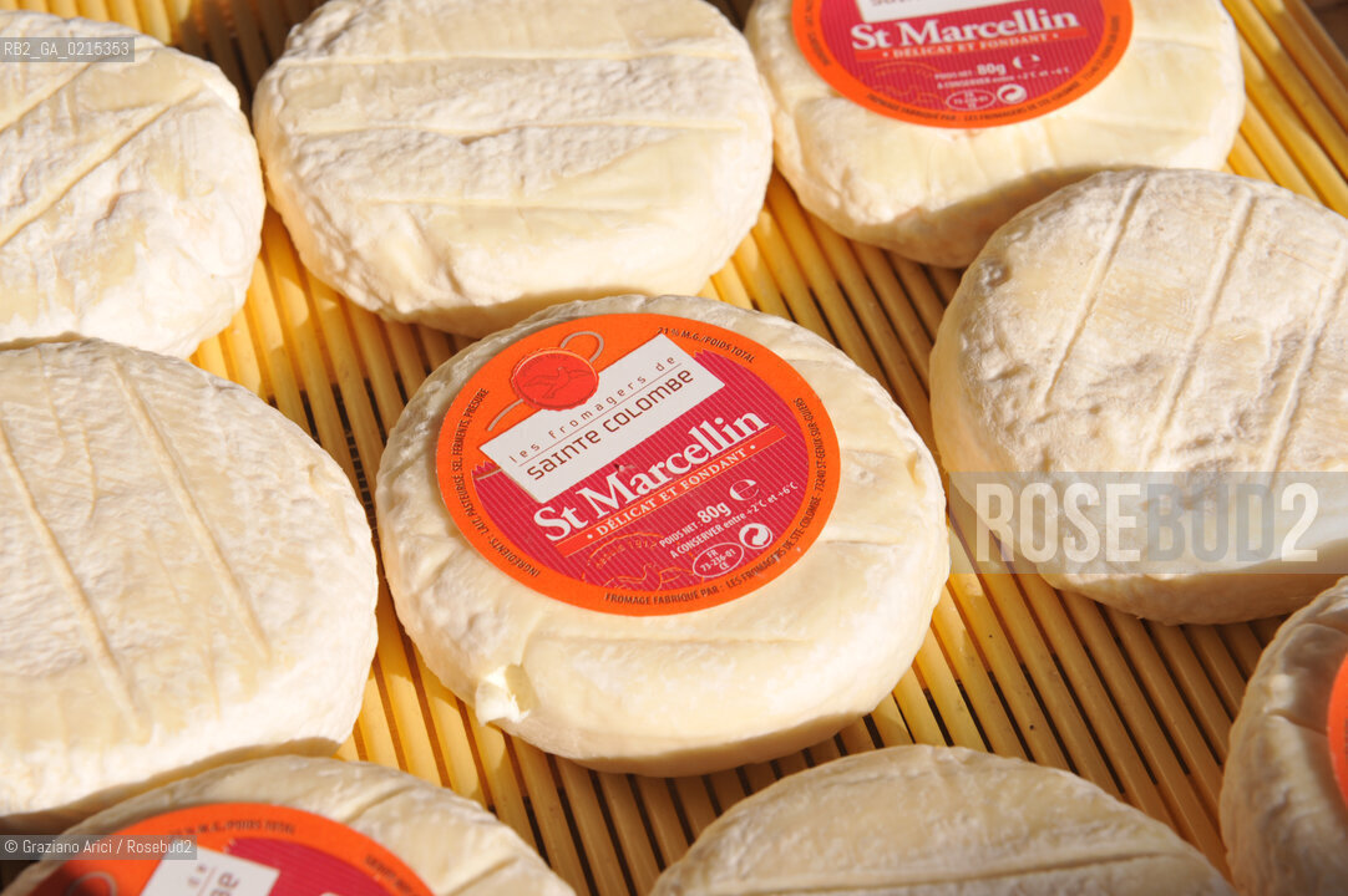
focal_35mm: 70
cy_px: 448
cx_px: 674
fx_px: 2619
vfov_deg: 19.4
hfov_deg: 28.9
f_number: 14
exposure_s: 1/160
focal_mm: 70
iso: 200
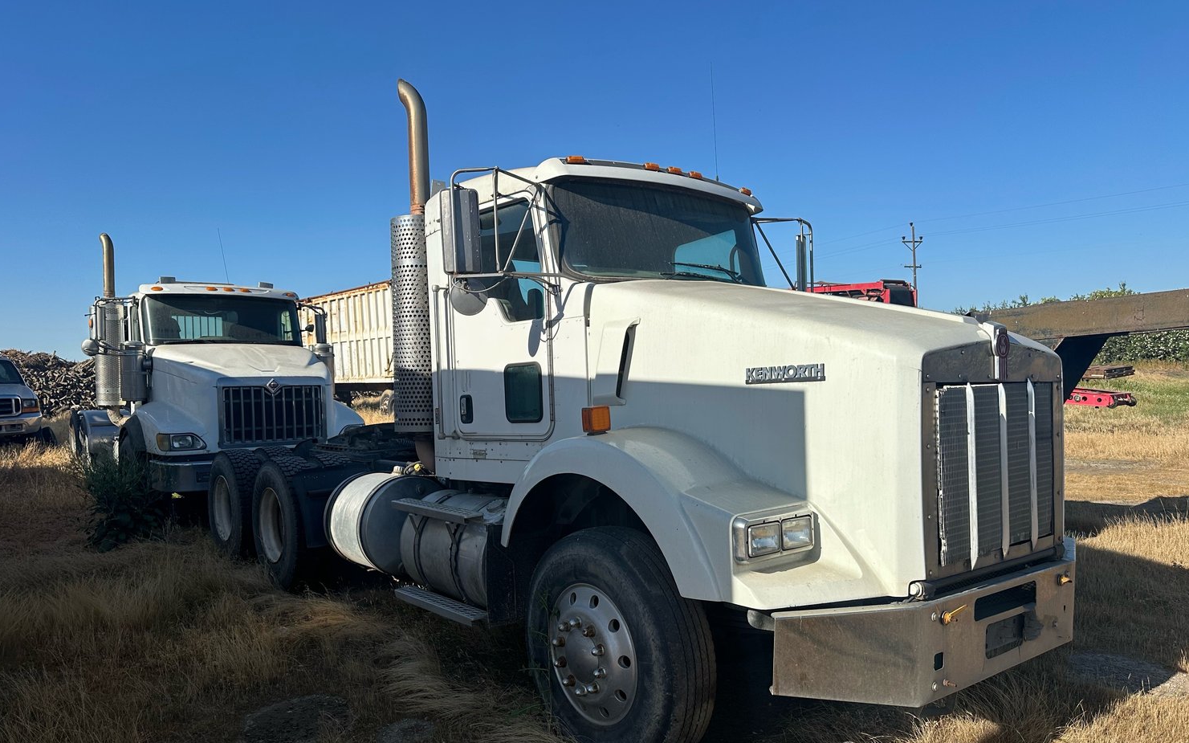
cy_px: 416
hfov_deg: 70.4
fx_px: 842
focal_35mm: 26
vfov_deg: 47.5
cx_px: 586
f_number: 1.78
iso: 80
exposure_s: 1/5848
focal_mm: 6.86
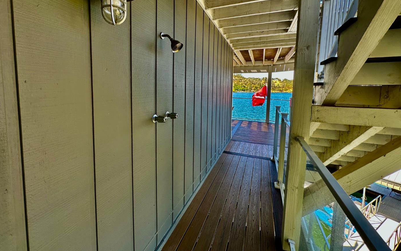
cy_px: 103
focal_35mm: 16
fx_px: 175
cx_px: 187
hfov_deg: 97.7
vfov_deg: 70.7
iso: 40
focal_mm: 2.22
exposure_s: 1/141
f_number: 2.2
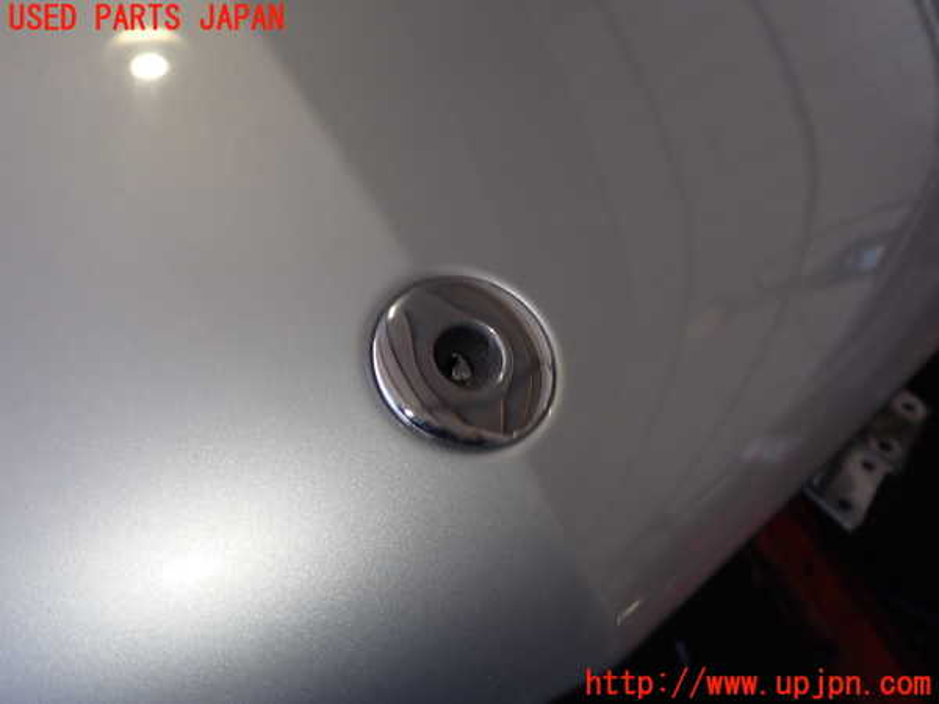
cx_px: 470
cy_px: 352
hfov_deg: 60.0
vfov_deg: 46.8
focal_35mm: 30
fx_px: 814
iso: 100
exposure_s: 1/30
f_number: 6.3
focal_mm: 5.4
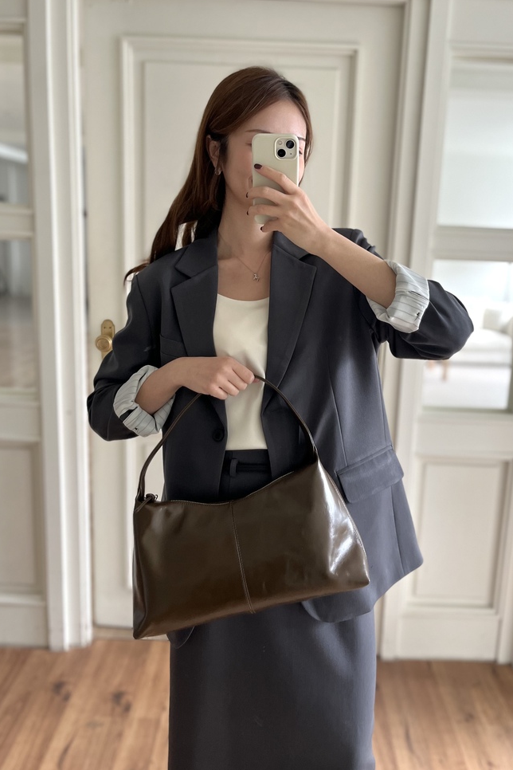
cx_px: 288
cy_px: 388
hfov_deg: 46.3
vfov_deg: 65.5
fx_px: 598
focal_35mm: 28
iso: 125
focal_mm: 5.1
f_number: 1.6
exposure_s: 1/79
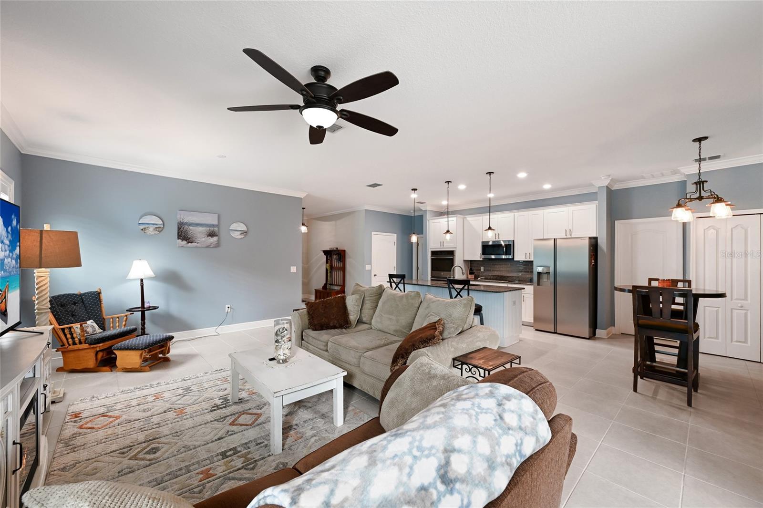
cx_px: 382
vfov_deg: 81.1
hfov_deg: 104.3
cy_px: 254
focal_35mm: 14
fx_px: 297
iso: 800
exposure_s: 1/20
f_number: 8
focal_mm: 14
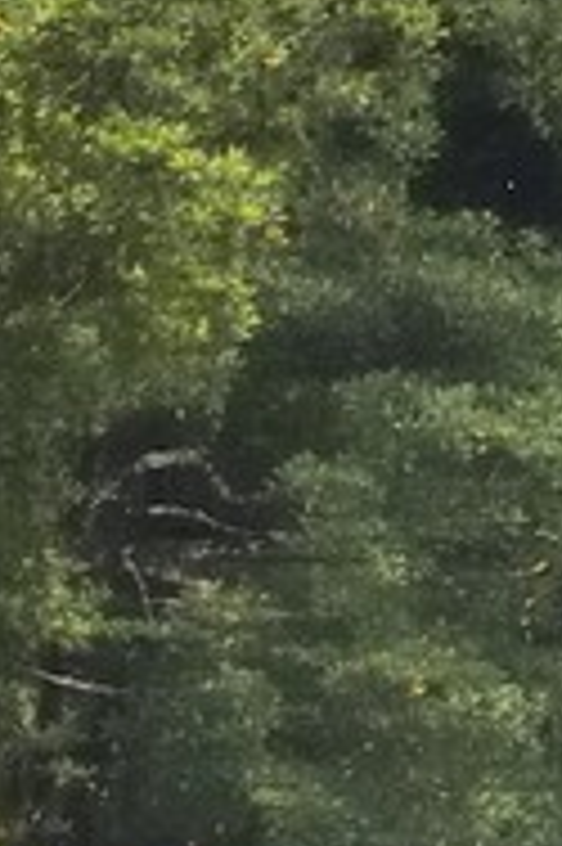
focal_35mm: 1365
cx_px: -2886
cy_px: 1800
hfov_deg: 1.0
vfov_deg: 1.5
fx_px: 32020
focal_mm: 160
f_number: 9
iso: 800
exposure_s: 1/800
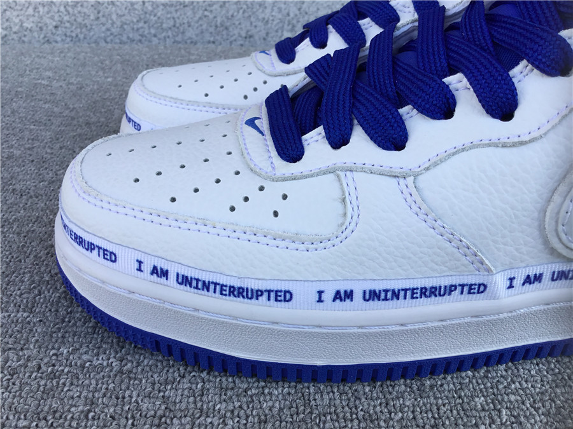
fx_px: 513
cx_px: 286
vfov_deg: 45.4
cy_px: 214
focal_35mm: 31
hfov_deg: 58.4
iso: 25
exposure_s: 1/302
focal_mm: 3.3
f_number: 2.4
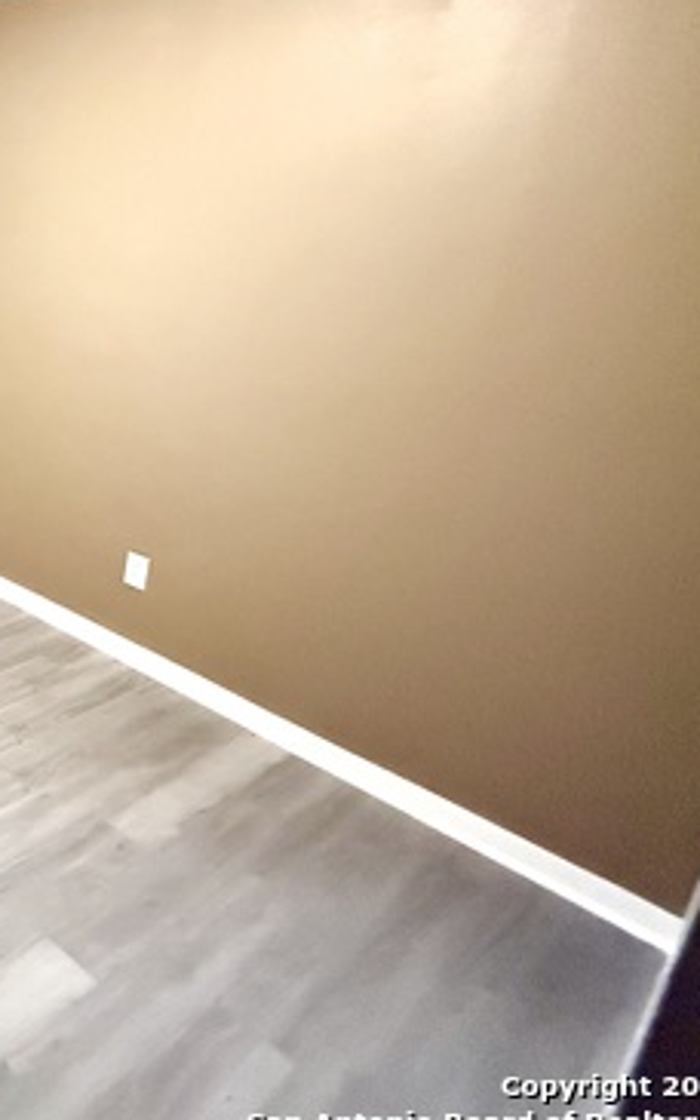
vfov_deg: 69.1
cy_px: 405
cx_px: -236
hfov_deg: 33.1
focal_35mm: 26
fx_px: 794
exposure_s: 1/60
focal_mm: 2.22
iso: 1250
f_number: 2.2
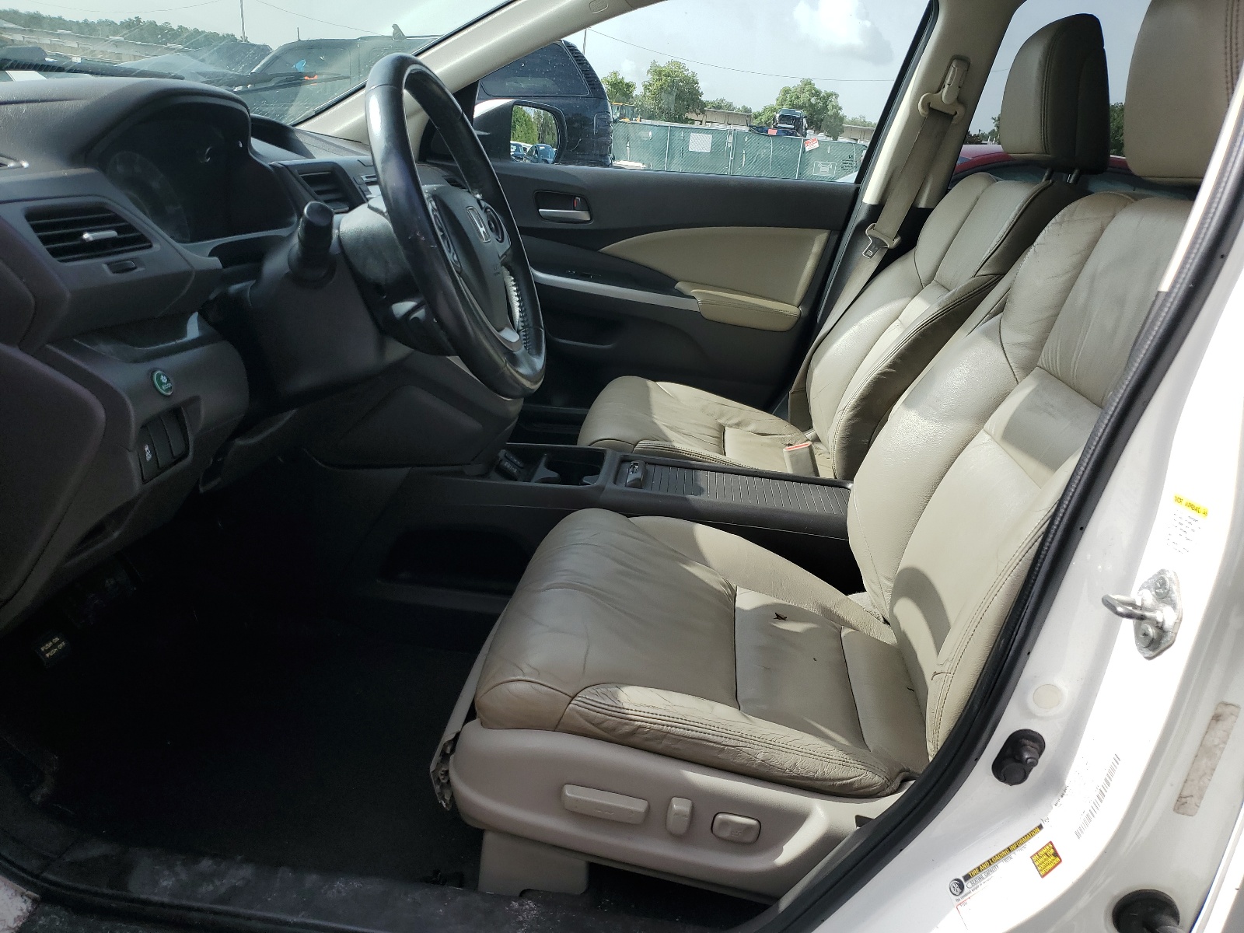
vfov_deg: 53.1
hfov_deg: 67.3
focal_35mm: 26
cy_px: 466
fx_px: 934
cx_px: 622
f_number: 1.5
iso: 50
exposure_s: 1/1429
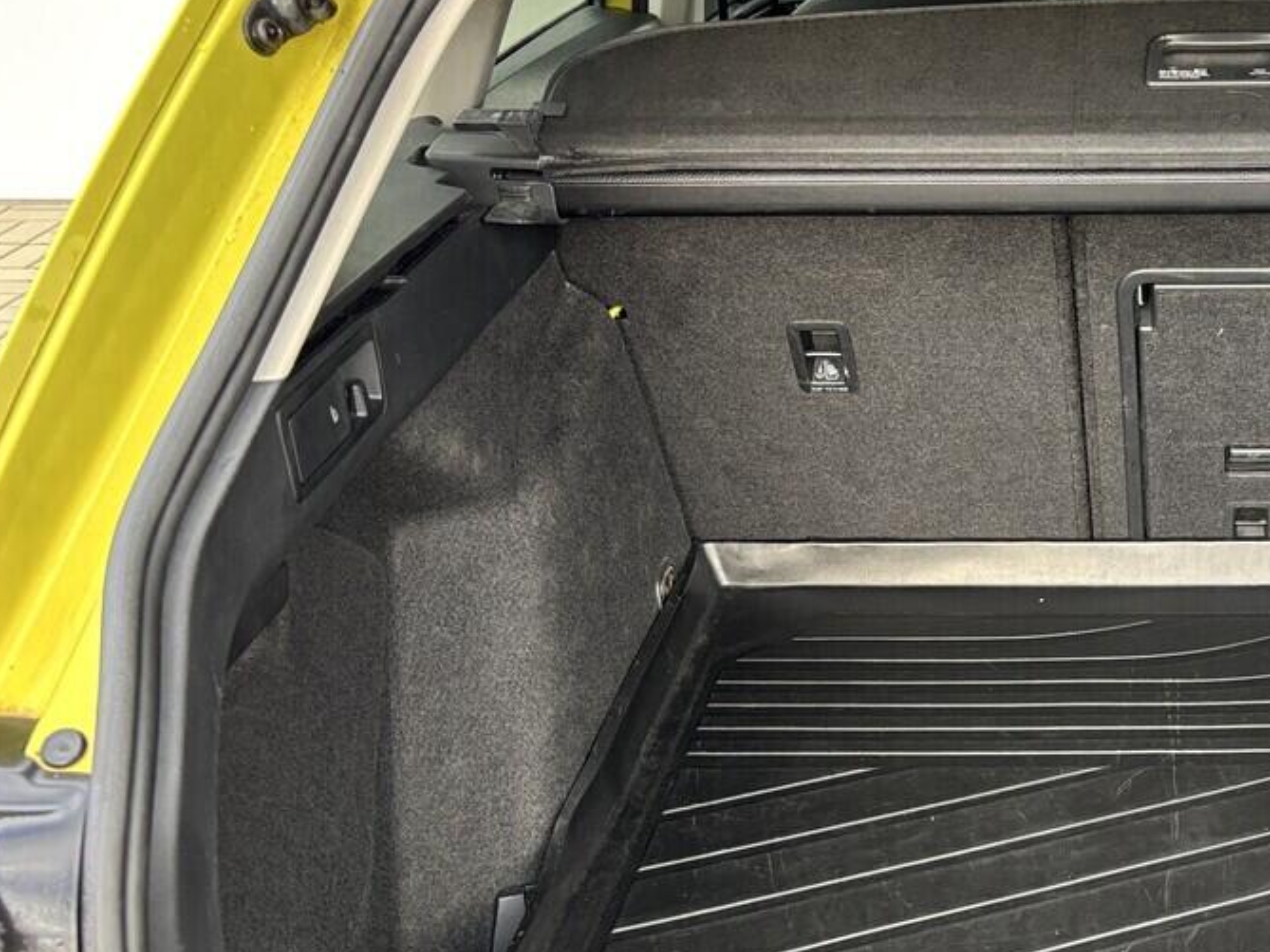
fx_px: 2053
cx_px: 1253
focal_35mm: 56
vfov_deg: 25.8
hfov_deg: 31.9
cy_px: 680
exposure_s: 1/121
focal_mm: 5.96
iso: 100
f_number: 1.6
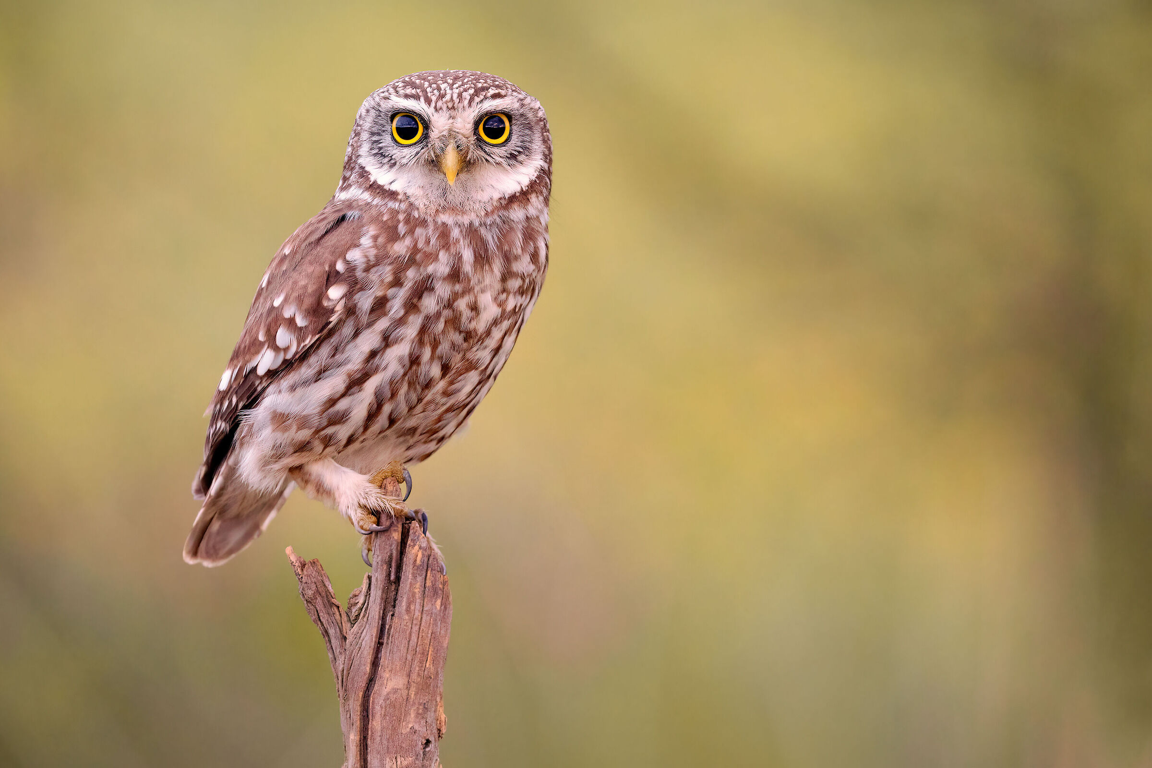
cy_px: 384
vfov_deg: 2.1
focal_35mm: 649
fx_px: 20766
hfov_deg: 3.2
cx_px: 576
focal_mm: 433
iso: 2000
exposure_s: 1/20
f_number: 6.3
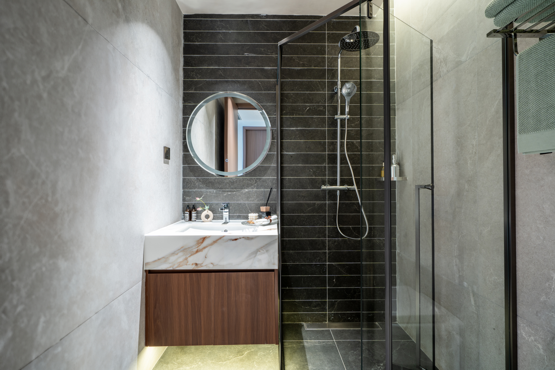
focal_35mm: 16
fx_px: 247
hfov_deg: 96.7
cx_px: 278
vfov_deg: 73.8
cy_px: 185
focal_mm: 16
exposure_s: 4
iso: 100
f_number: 11
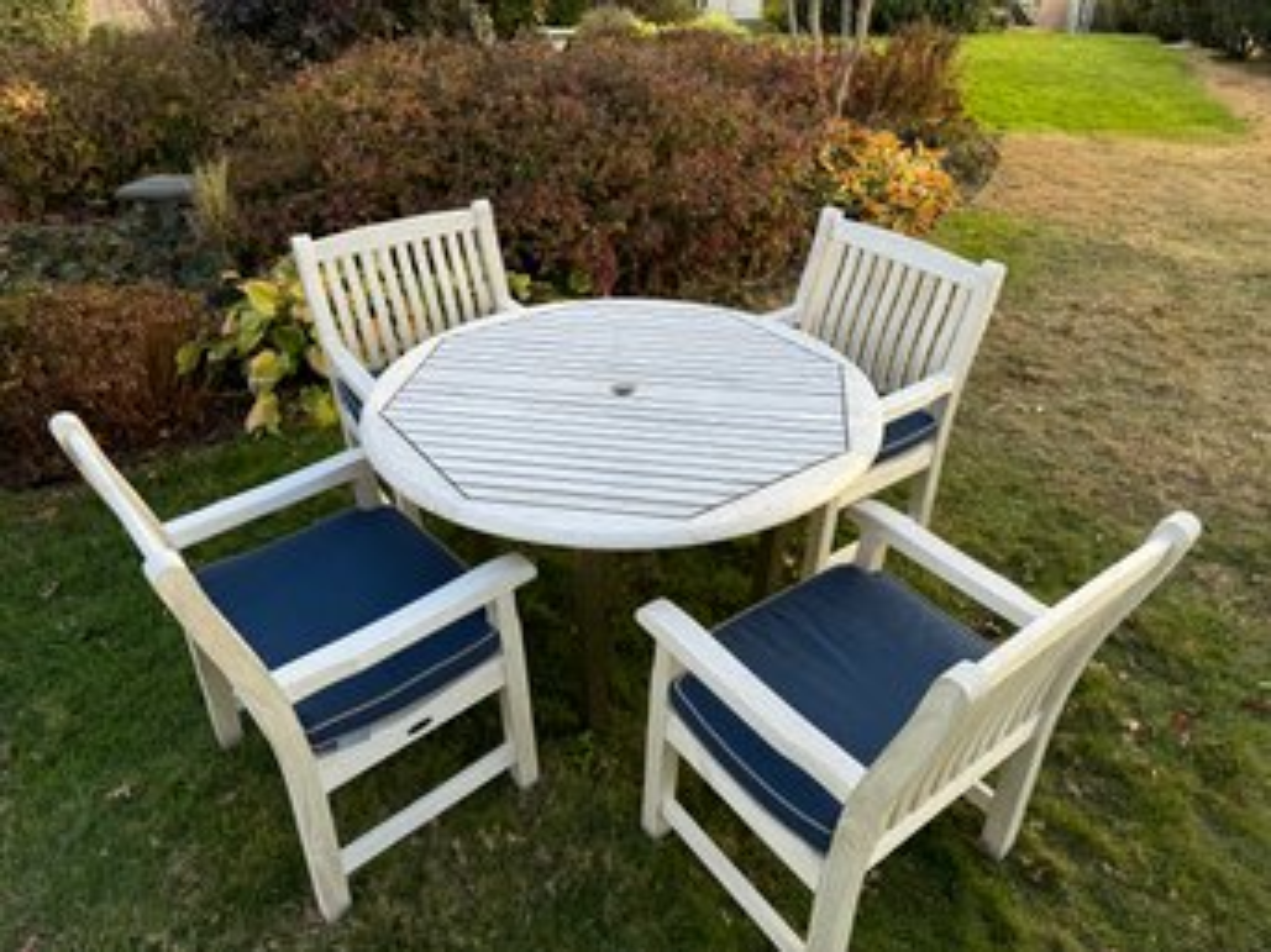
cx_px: 636
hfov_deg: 71.6
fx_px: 881
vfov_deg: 56.8
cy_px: 476
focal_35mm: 24
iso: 80
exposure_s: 1/782
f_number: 1.78
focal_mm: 6.76
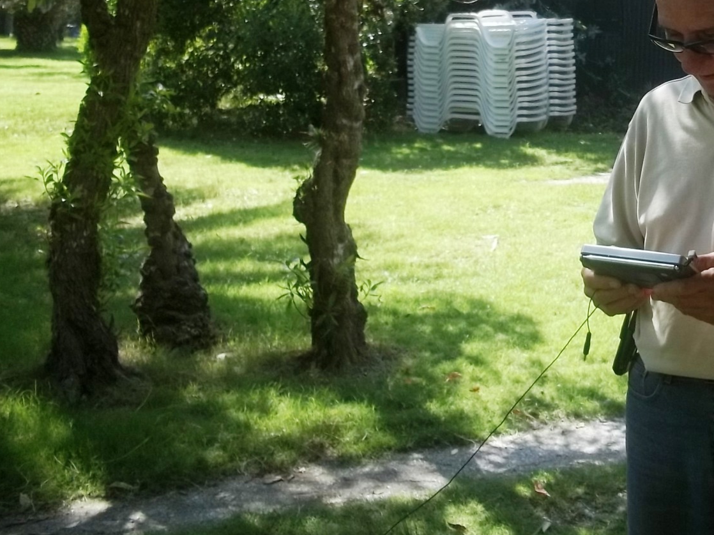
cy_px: 92
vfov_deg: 22.5
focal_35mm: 64
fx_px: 1320
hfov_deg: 29.3
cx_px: 617
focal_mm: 6.5
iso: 64
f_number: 3.1
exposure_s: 1/250
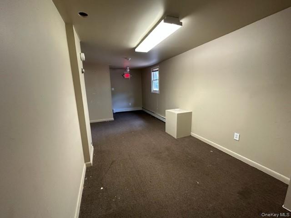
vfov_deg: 85.7
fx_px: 118
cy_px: 109
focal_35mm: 14
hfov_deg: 102.1
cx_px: 146
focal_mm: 2.22
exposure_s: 1/60
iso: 640
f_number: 2.2
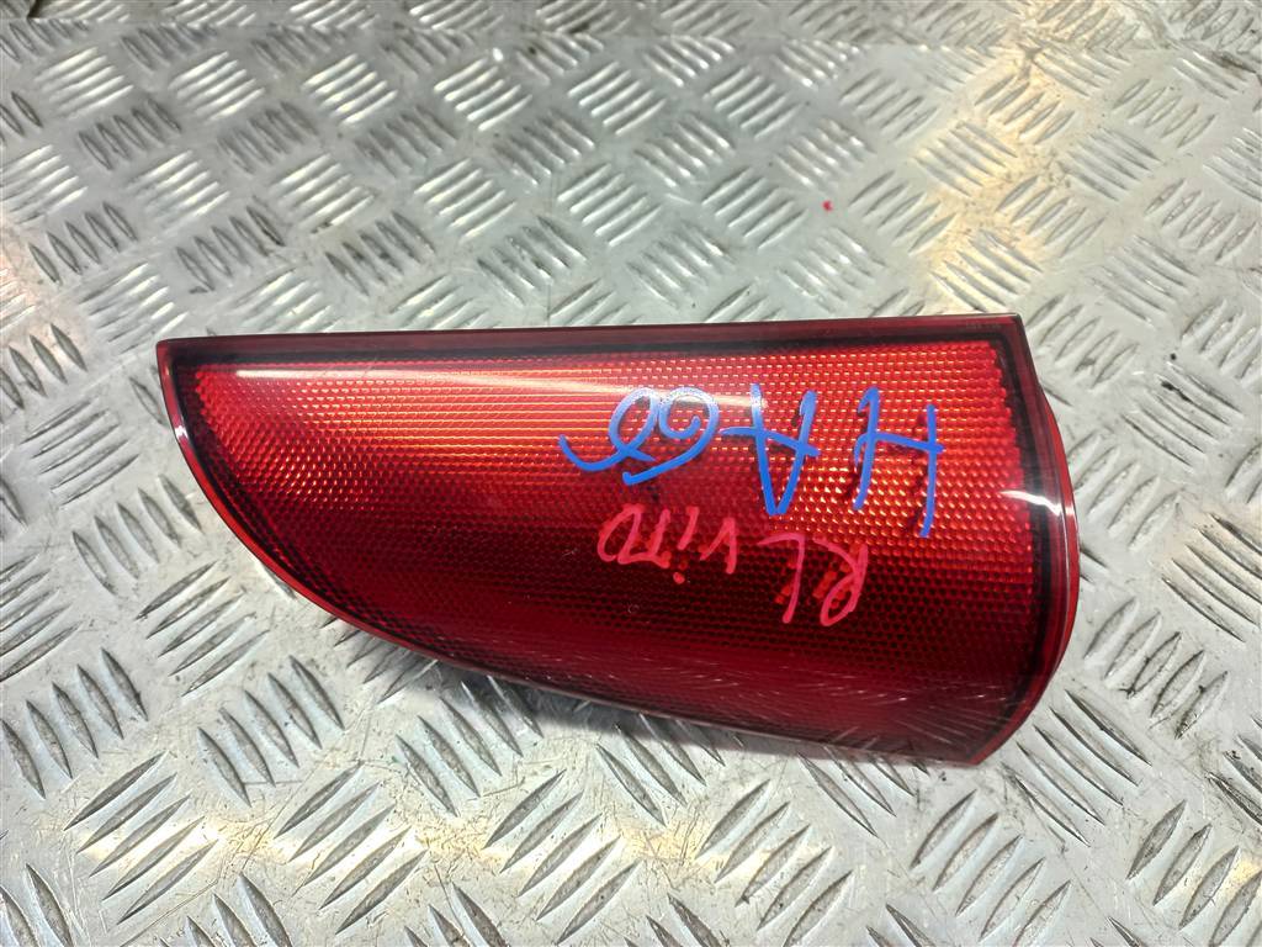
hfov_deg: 69.4
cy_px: 474
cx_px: 631
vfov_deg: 54.9
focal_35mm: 25
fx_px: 911
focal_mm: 4.6
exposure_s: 1/50
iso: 80
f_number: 1.8
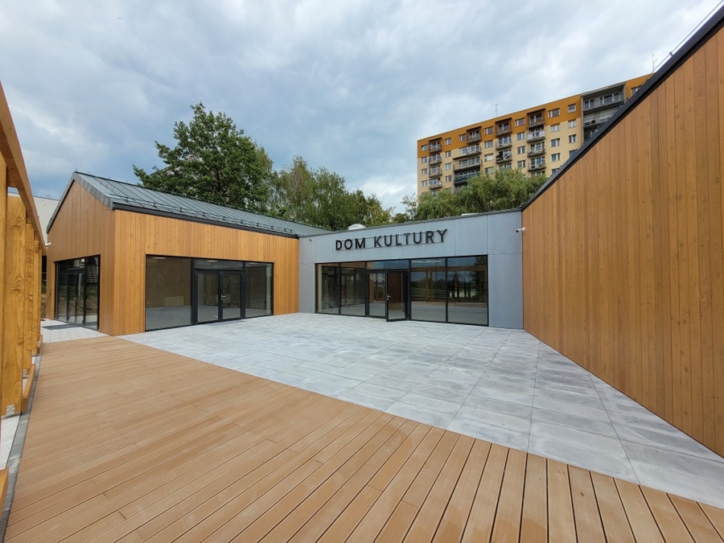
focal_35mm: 13
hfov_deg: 106.2
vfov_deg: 89.9
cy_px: 272
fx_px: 272
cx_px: 362
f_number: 2.2
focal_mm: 1.74
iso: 40
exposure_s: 1/579
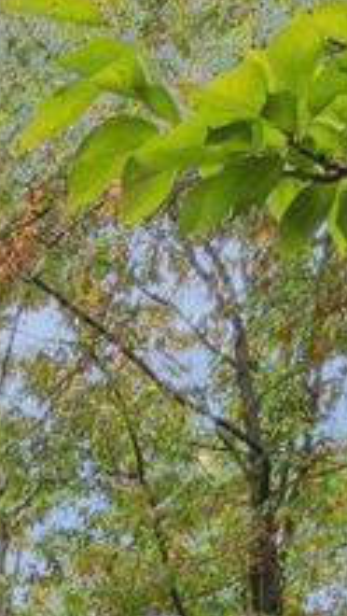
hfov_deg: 11.0
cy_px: 1313
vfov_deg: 15.5
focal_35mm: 103
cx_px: -269
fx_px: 1682
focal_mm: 10
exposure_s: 1/50
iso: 200
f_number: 9
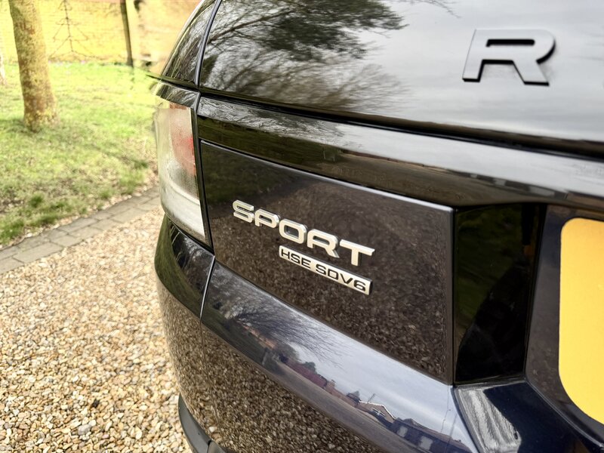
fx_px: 419
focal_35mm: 24
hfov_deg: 71.6
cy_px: 226
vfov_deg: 56.8
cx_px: 302
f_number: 1.78
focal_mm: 6.76
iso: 80
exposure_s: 1/339
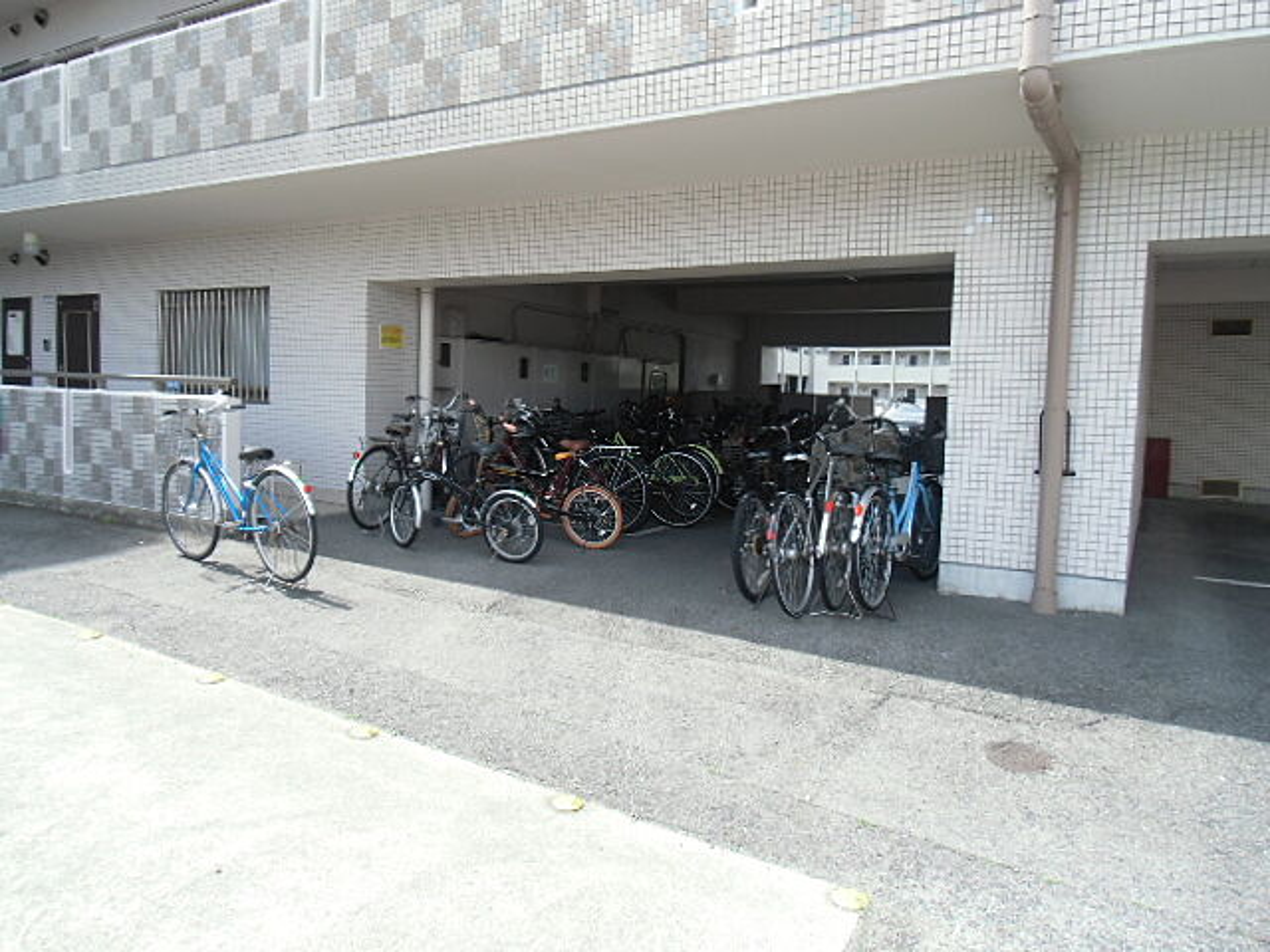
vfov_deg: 56.8
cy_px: 476
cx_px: 635
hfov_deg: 71.6
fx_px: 881
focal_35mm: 24
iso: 64
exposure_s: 1/200
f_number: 3
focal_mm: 4.24
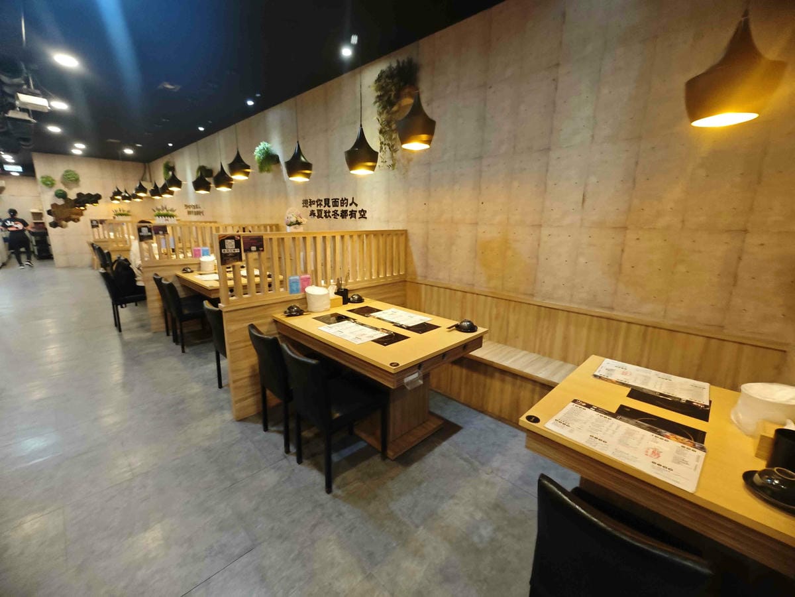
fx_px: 322
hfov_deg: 102.1
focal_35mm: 14
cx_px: 398
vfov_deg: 85.7
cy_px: 298
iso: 160
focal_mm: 2.03
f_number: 1.8
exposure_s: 1/30
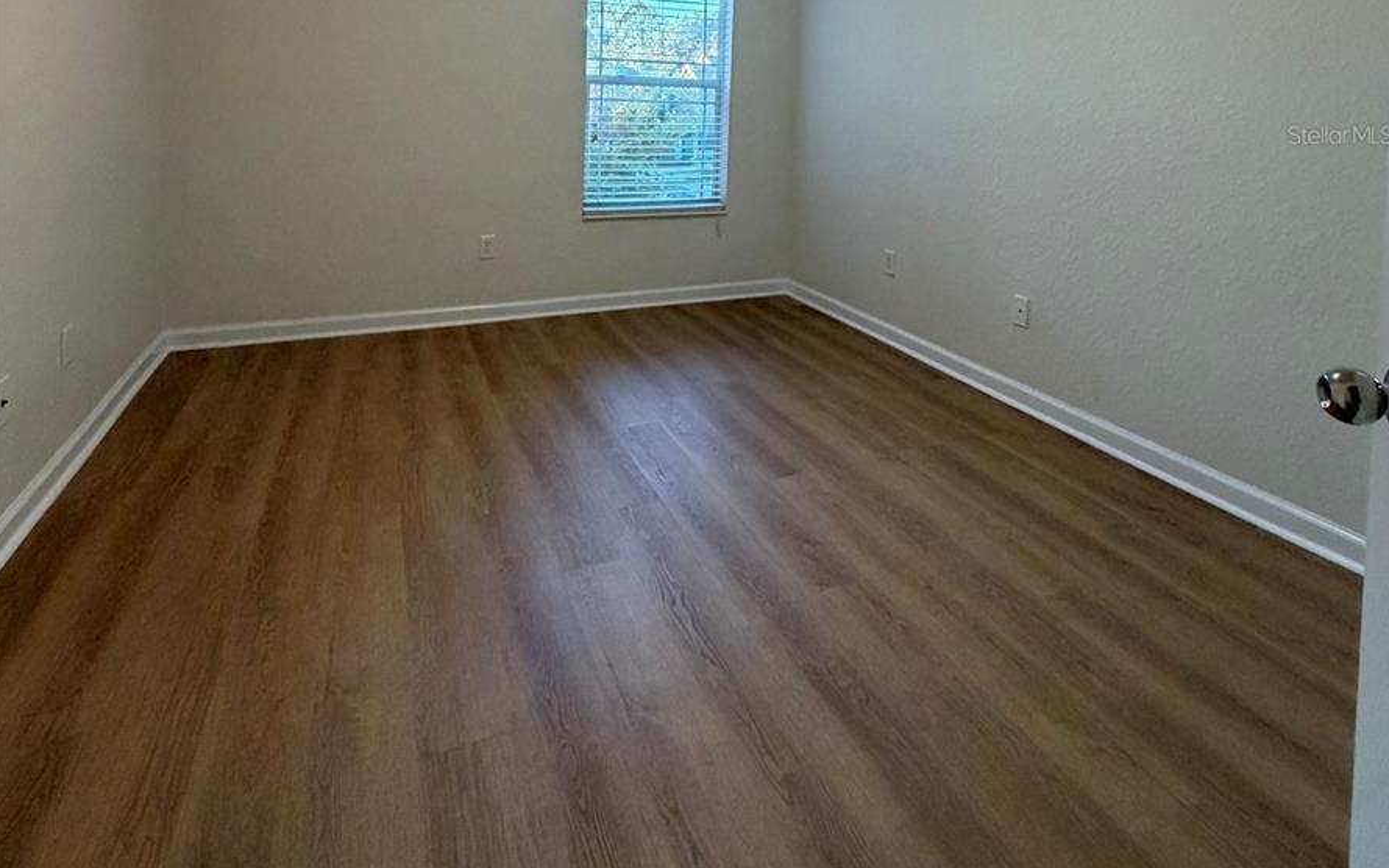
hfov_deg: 85.1
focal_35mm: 20
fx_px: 757
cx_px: 696
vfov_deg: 54.2
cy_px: 134
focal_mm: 2.22
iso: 400
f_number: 2.2
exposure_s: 1/60
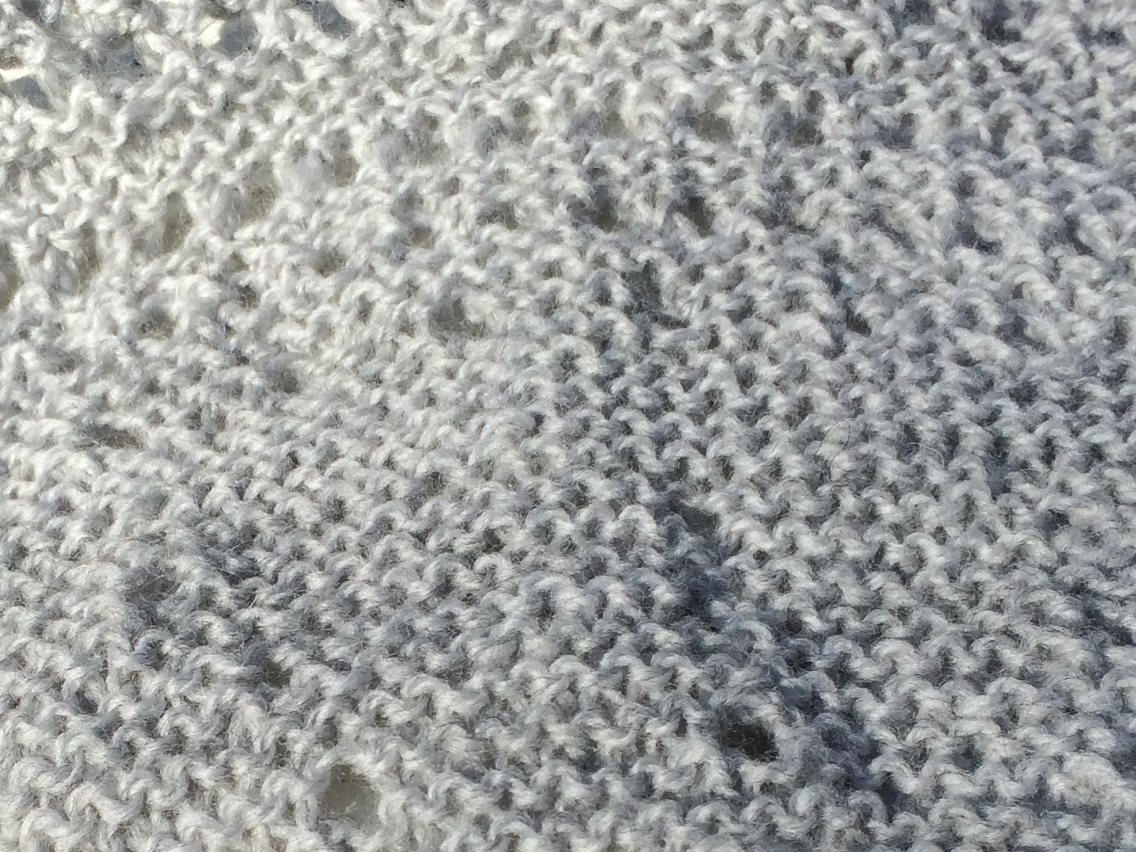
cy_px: 770
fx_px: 2232
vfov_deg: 21.1
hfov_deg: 28.4
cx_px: 366
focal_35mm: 68
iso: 32
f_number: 2.2
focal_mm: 4.15
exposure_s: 1/1642
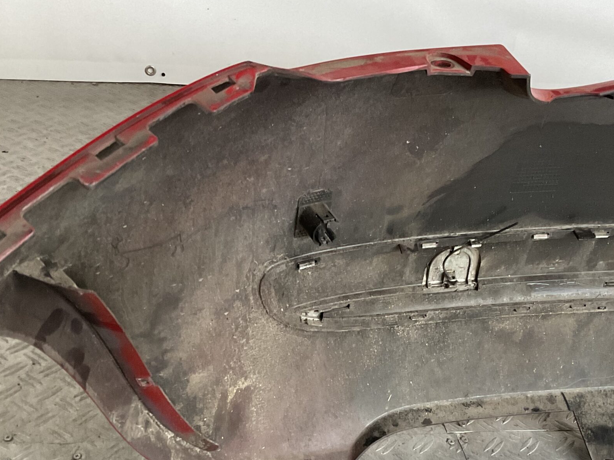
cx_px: 339
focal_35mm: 47
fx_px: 834
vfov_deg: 30.3
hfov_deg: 40.4
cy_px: 356
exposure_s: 1/50
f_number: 1.8
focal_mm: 3
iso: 160
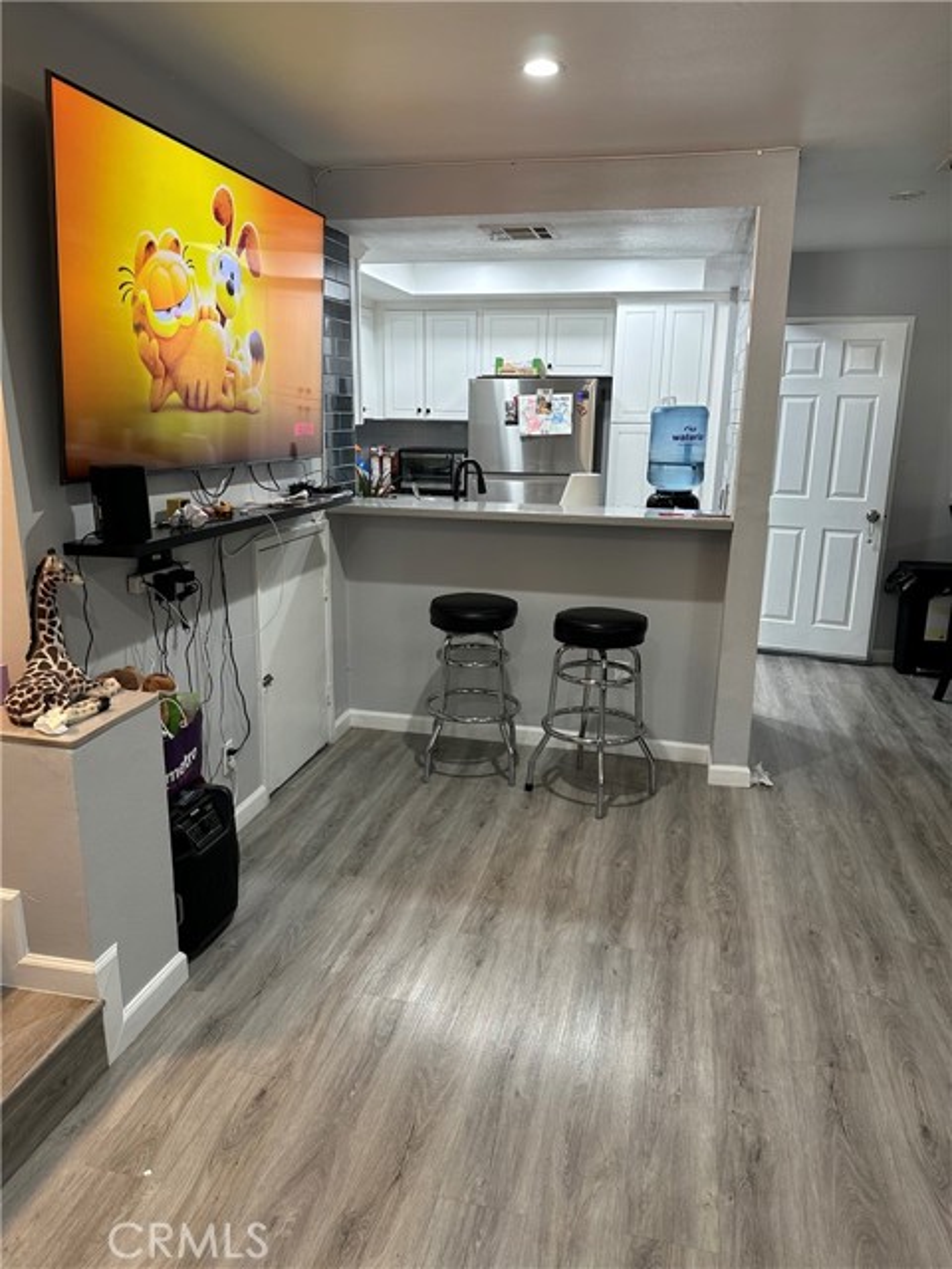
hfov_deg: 56.8
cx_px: 476
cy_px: 634
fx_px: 880
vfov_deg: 71.6
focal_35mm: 24
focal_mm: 6.86
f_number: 1.78
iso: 160
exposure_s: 1/60
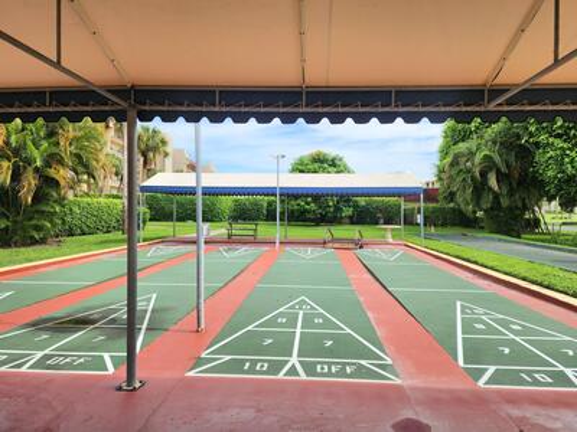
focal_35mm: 23
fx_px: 383
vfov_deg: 58.9
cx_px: 288
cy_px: 216
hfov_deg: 73.9
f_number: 1.8
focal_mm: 6.4
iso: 12
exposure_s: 1/833
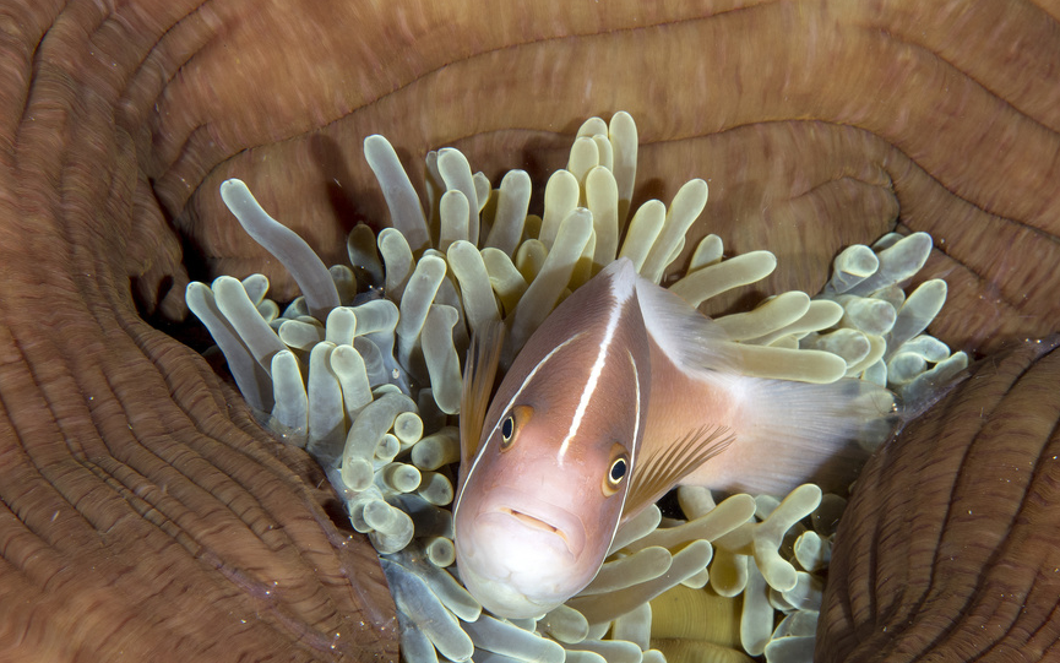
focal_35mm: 147
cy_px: 386
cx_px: 602
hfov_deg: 14.2
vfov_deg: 8.9
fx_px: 4247
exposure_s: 1/100
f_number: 14
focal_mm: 60
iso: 200
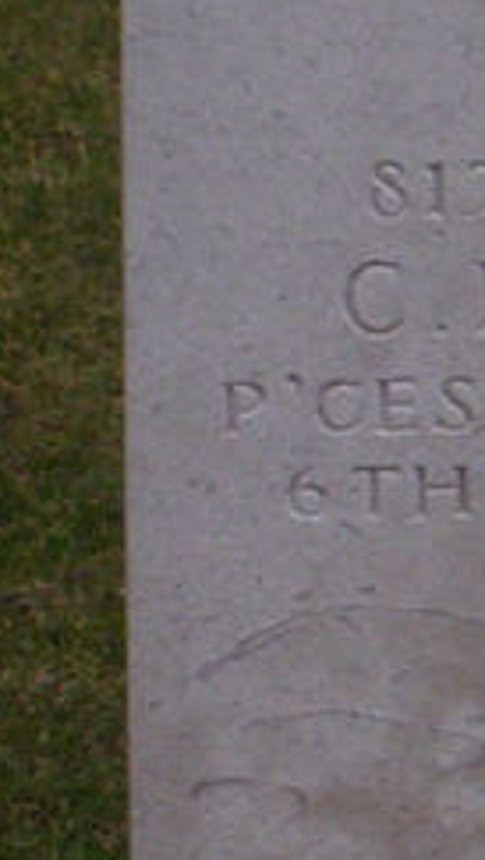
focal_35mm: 357
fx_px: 8148
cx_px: 814
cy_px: 430
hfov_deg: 3.4
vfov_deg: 6.0
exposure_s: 1/283
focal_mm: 13.24
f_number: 4.07
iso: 100
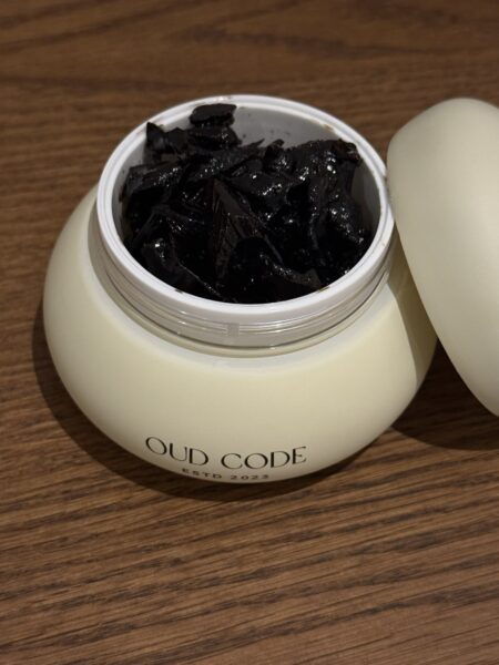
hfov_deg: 38.7
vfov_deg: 50.1
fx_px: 711
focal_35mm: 37
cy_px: 332
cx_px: 250
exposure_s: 1/50
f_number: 1.78
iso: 160
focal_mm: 6.76
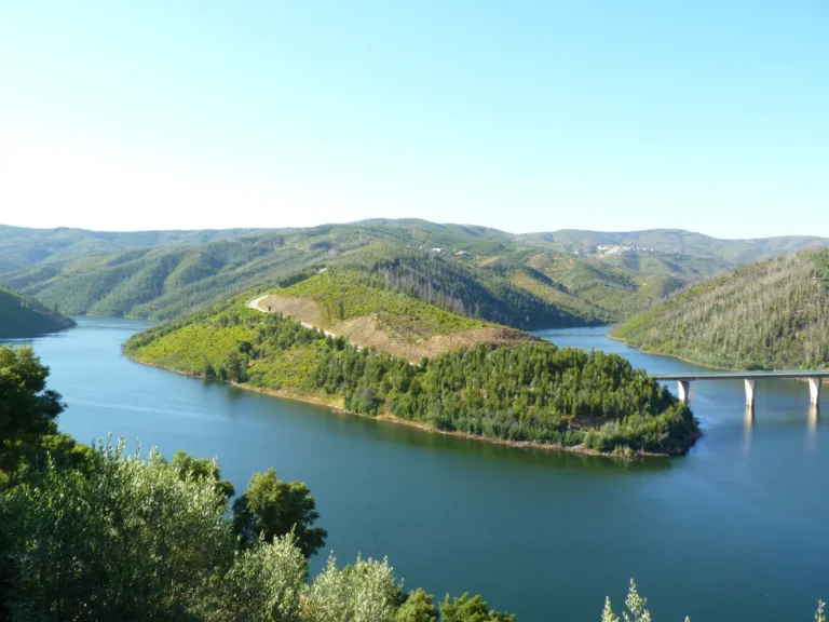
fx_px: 718
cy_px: 311
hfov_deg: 60.0
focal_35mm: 30
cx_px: 414
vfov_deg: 46.8
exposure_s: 1/160
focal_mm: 5.4
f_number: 4
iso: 80
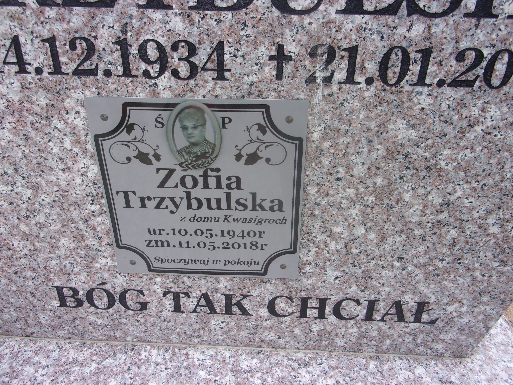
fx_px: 415
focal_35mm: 28
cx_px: 256
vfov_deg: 49.7
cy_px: 192
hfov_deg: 63.4
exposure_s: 1/110
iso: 80
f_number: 3.9
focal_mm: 5.1
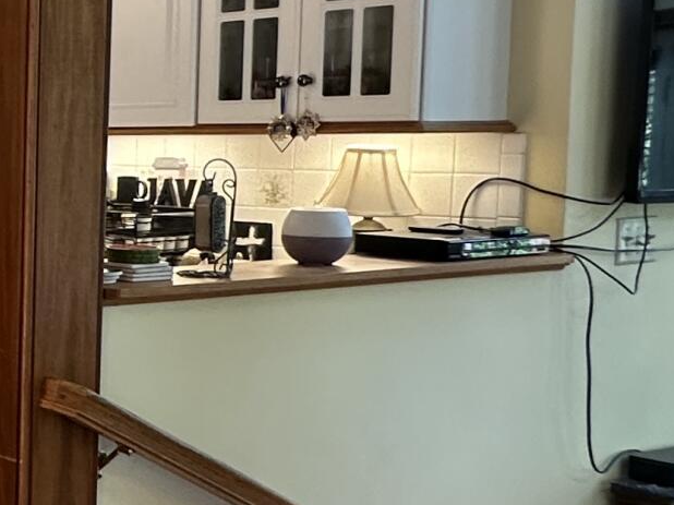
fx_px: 1323
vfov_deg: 21.6
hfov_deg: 21.2
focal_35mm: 68
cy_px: 240
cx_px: -477
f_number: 2.2
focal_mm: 2.22
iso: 160
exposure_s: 1/60
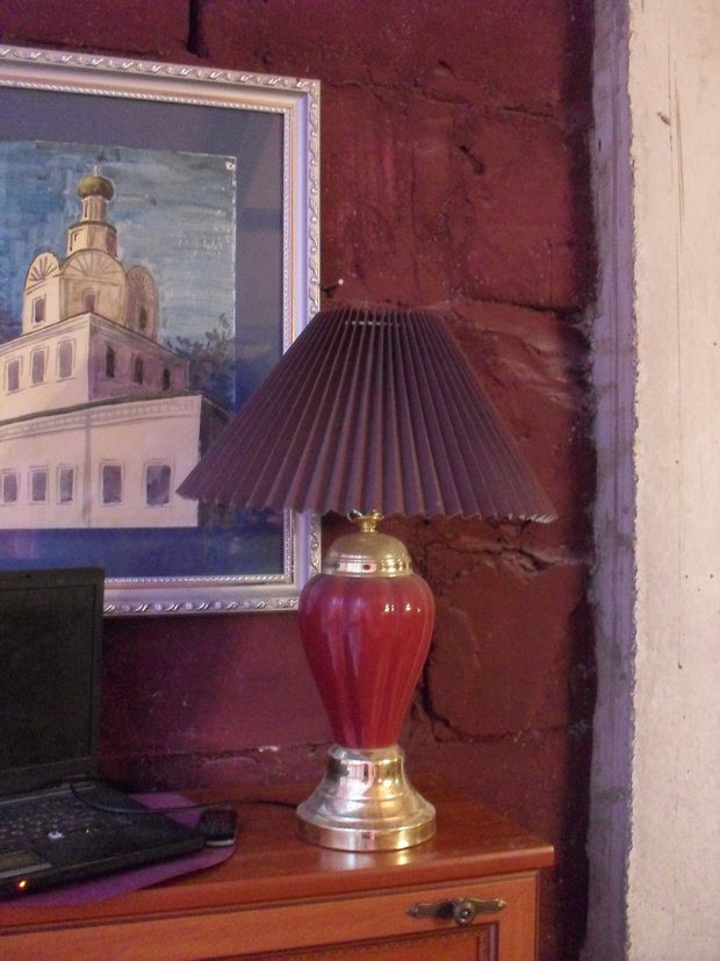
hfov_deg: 37.7
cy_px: 480
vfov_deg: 49.0
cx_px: 360
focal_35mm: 38
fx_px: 1054
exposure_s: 1/10
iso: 400
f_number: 2.8
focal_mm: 6.3
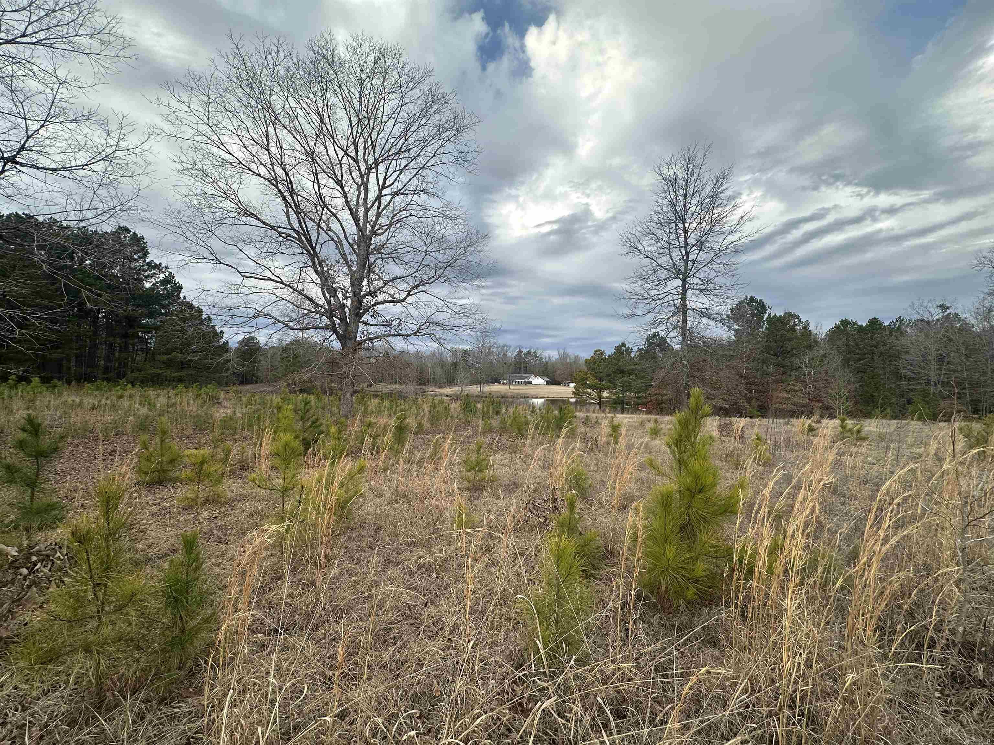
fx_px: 402
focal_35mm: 14
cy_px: 372
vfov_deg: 85.7
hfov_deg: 102.1
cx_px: 497
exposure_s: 1/725
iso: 40
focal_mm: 2.22
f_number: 2.2
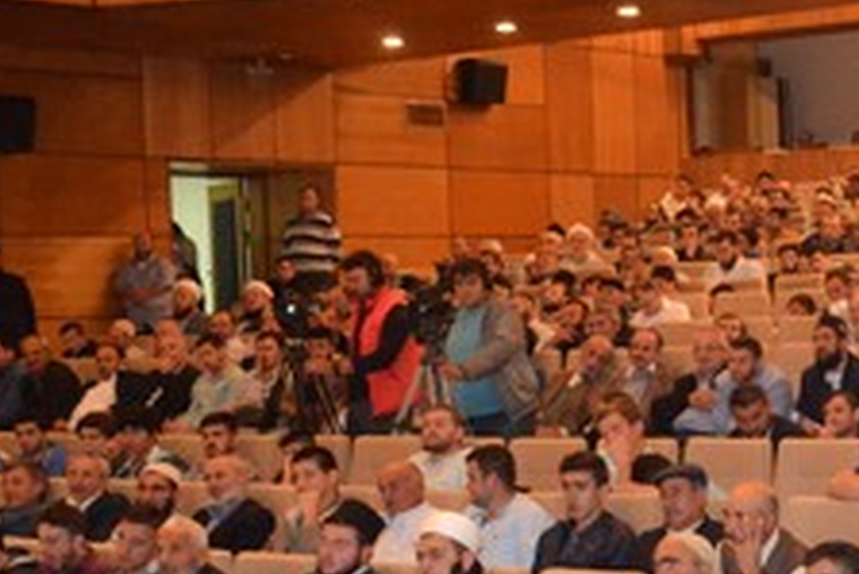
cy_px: 349
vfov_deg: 16.9
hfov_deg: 22.0
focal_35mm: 81
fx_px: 1934
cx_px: 1171
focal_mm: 18
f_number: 3.5
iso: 3200
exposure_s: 1/60
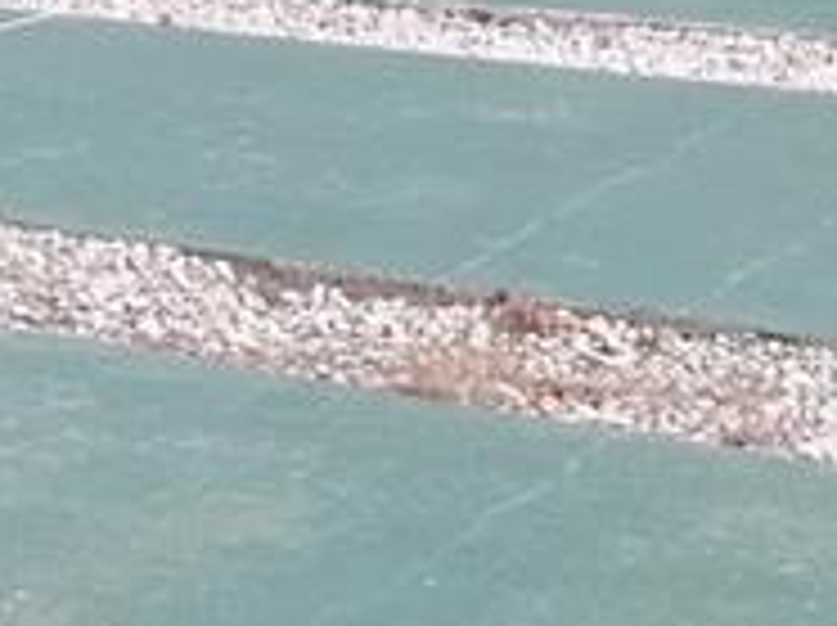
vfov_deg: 10.1
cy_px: -261
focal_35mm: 142
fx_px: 3429
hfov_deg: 13.7
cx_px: -14
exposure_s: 1/250
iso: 64
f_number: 8
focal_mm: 5.9
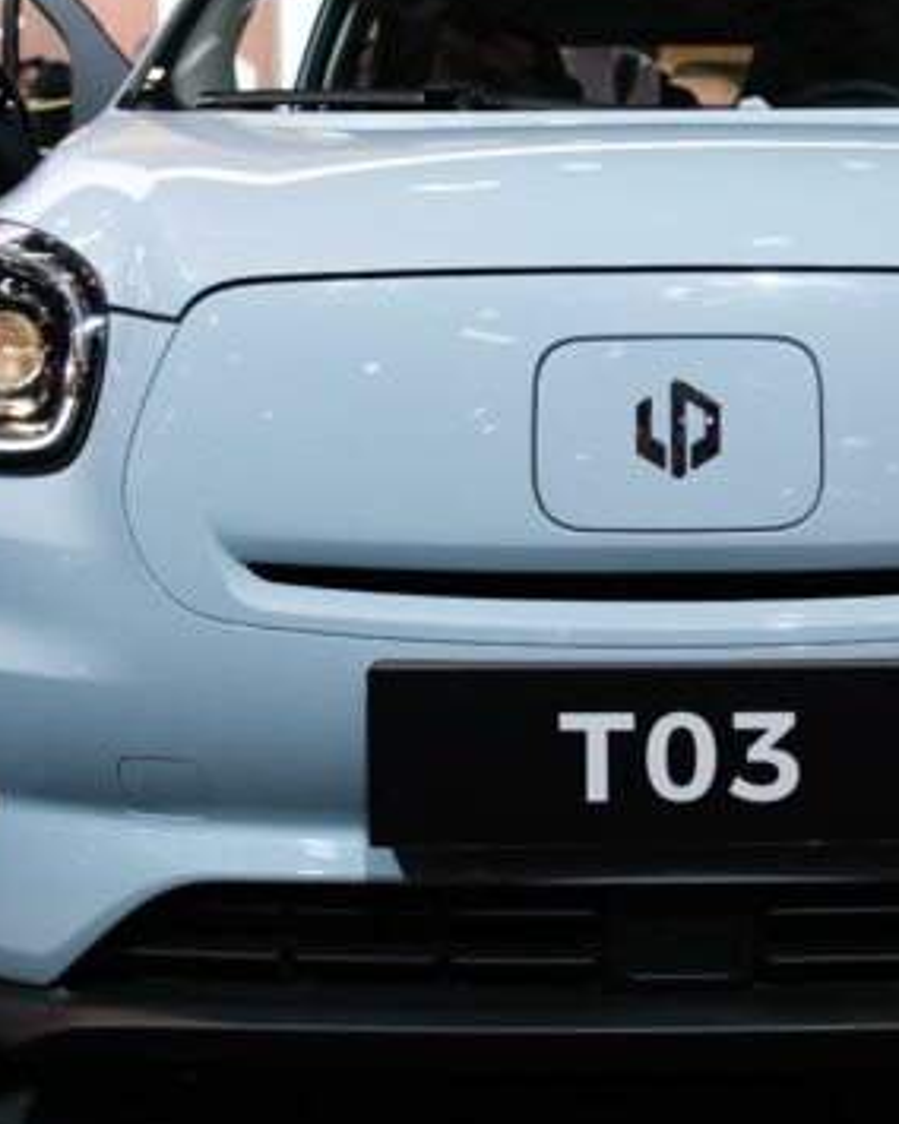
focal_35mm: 56
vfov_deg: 33.4
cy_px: 426
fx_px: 1862
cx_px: 654
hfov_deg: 26.8
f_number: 2.8
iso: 160
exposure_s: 1/170
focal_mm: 18
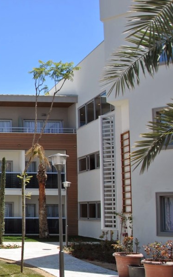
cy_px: 168
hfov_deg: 19.9
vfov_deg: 35.0
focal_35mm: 58
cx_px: -73
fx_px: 438
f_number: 8
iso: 100
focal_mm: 20
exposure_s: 1/250
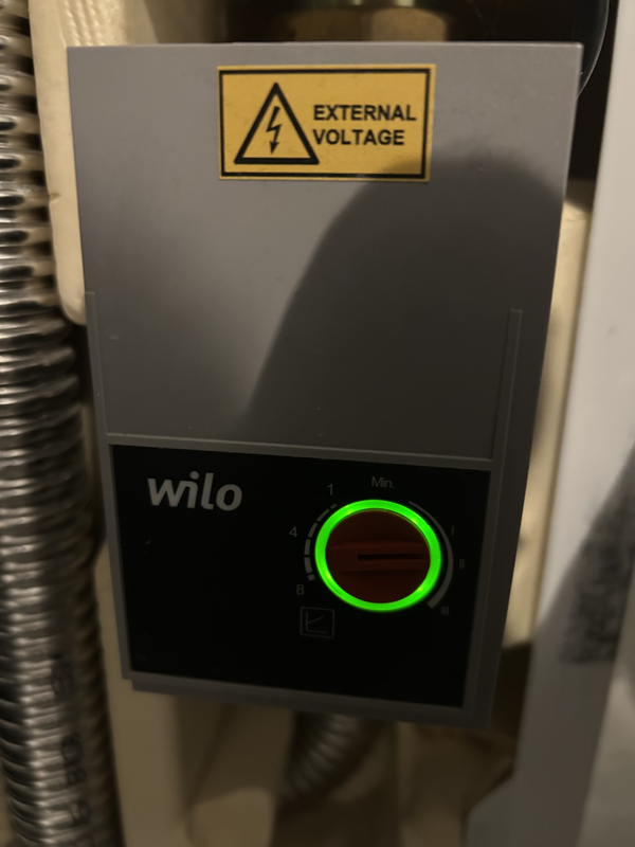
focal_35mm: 26
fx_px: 636
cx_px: 318
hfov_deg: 53.1
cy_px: 424
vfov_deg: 67.3
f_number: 1.5
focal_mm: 5.7
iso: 1000
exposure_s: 1/30
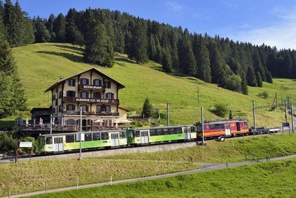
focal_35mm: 48
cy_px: 99
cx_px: 148
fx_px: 395
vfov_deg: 28.1
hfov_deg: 41.1
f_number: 10
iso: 200
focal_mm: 48
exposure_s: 1/250
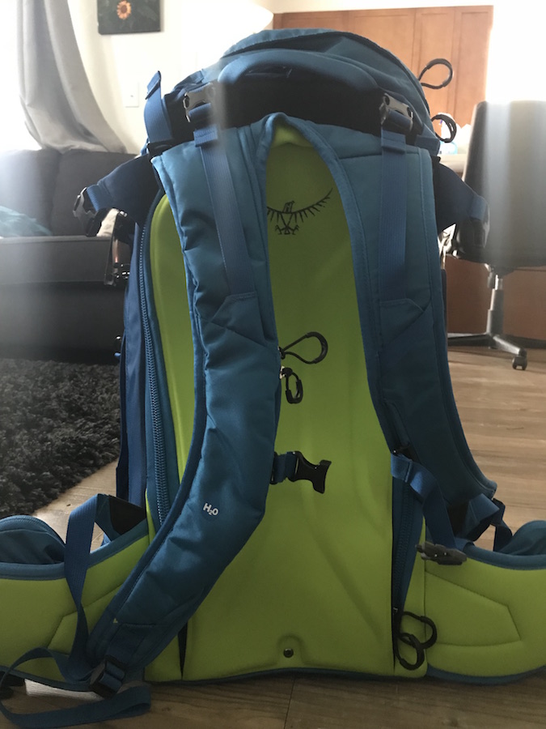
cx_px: 273
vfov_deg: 63.4
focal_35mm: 28
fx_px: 589
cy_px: 364
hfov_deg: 49.7
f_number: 1.8
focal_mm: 3.99
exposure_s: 1/4
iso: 100
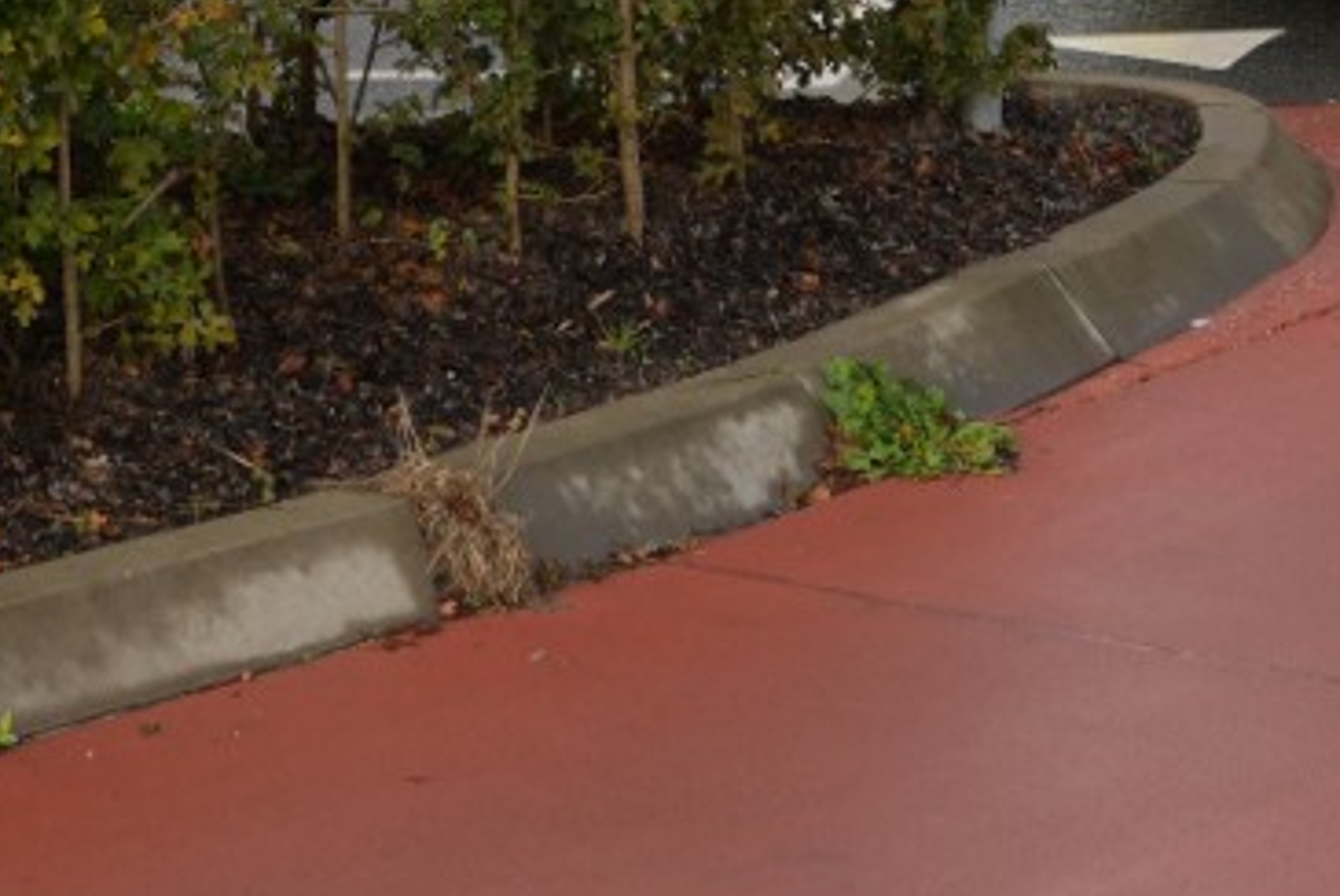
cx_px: 921
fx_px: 4954
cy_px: -1017
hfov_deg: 15.4
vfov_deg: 9.5
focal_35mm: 133
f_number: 8
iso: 200
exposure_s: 1/125
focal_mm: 30
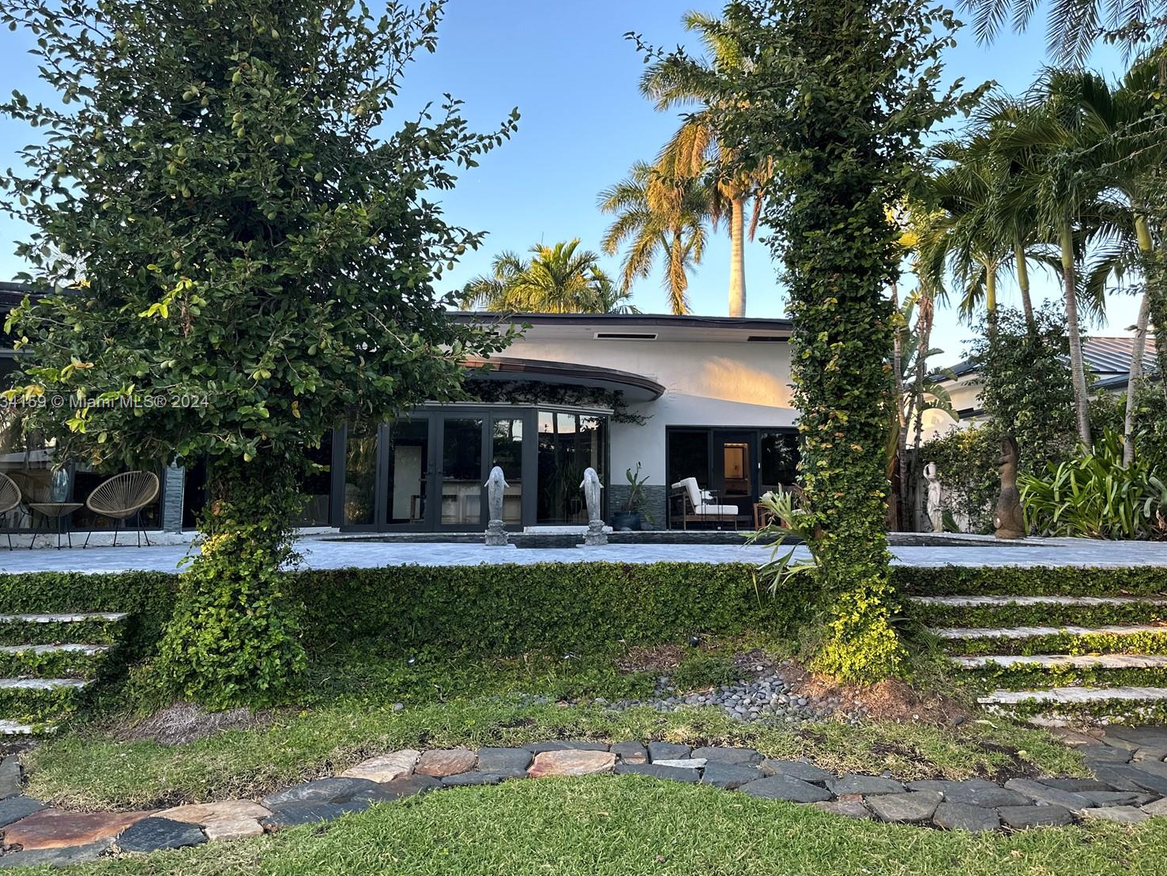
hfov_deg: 67.3
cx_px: 589
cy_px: 403
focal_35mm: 26
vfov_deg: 53.0
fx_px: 877
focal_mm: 6.86
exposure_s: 1/192
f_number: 1.78
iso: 64
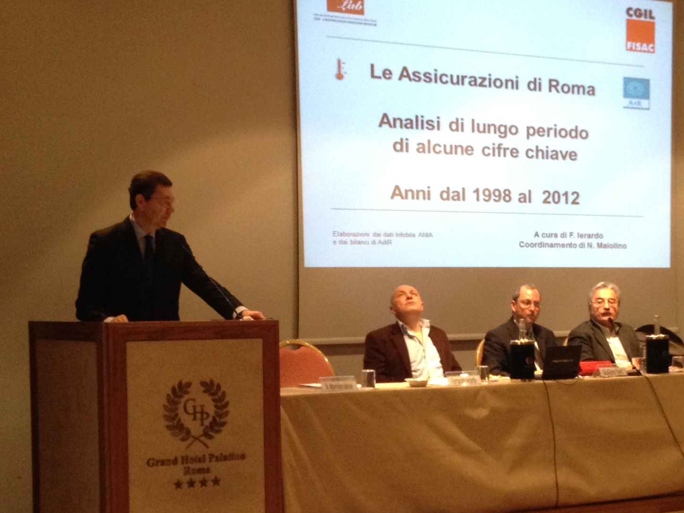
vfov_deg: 18.6
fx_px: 1561
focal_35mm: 79
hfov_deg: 24.7
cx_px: 416
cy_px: 372
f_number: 2.4
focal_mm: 4.28
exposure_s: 1/20
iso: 200
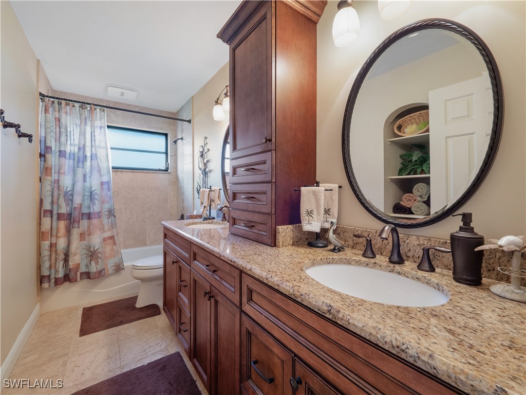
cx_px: 263
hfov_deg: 102.1
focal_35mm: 14
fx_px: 213
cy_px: 198
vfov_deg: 85.7
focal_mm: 7
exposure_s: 1/6
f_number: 7.1
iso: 200
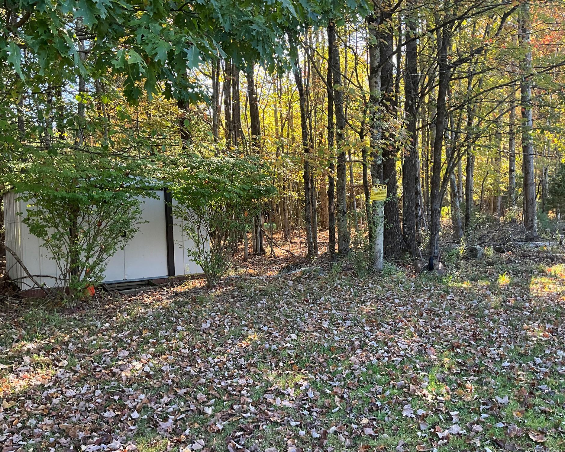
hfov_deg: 57.2
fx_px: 518
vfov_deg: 47.1
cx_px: 279
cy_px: 227
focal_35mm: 31
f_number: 1.8
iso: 40
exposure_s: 1/122
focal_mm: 3
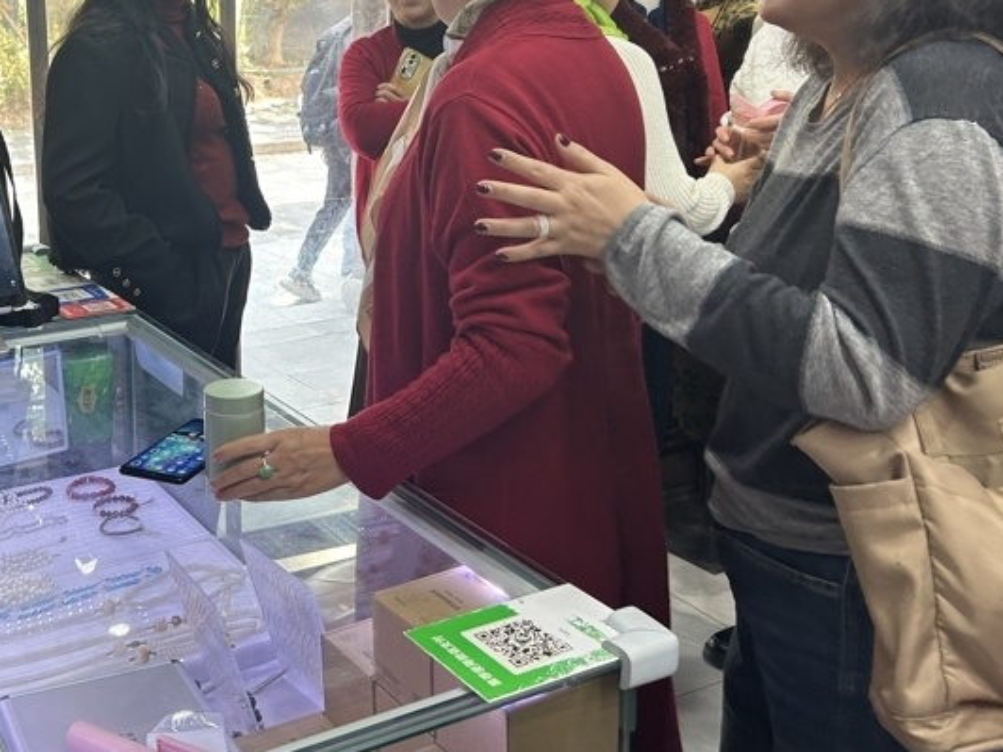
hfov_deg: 42.0
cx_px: 288
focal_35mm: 44
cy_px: 182
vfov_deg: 32.2
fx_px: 1275
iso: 80
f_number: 1.5
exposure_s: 1/100
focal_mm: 5.7
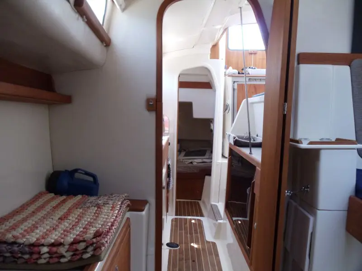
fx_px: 460
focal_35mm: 44
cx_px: 181
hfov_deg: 42.9
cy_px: 136
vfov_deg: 32.9
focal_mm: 6
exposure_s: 1/80
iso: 400
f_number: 3.5
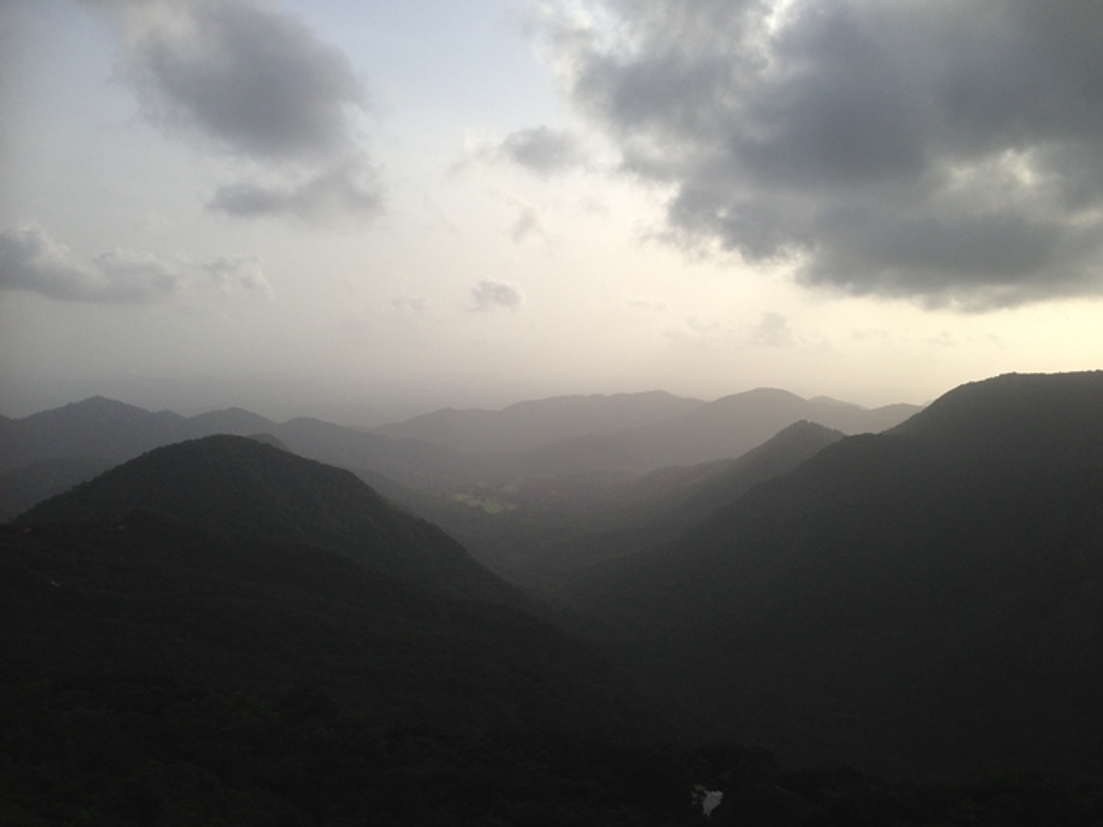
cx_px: 552
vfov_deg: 42.9
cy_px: 414
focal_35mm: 33
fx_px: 1052
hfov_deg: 55.4
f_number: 2.4
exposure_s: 1/2463
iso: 50
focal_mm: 4.13
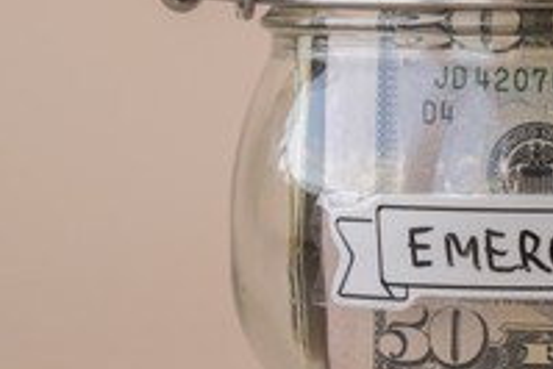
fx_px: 2644
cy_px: 140
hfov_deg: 11.8
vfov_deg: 8.0
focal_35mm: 172
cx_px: 553
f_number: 6.4
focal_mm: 44.4
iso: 640
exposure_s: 1/240
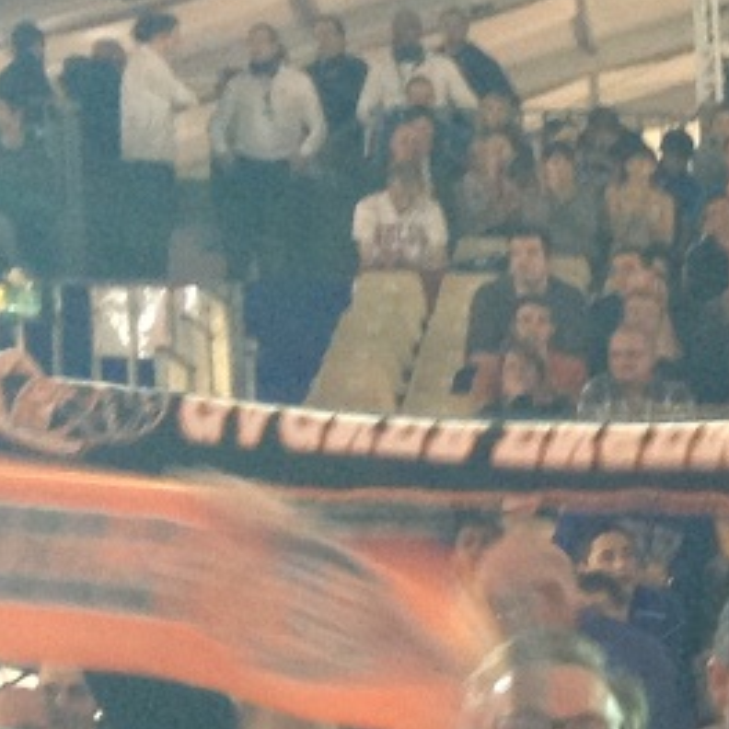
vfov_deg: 9.0
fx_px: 4551
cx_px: 1765
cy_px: 966
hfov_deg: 8.4
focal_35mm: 191
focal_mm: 4.28
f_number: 2.4
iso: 100
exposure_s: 1/20
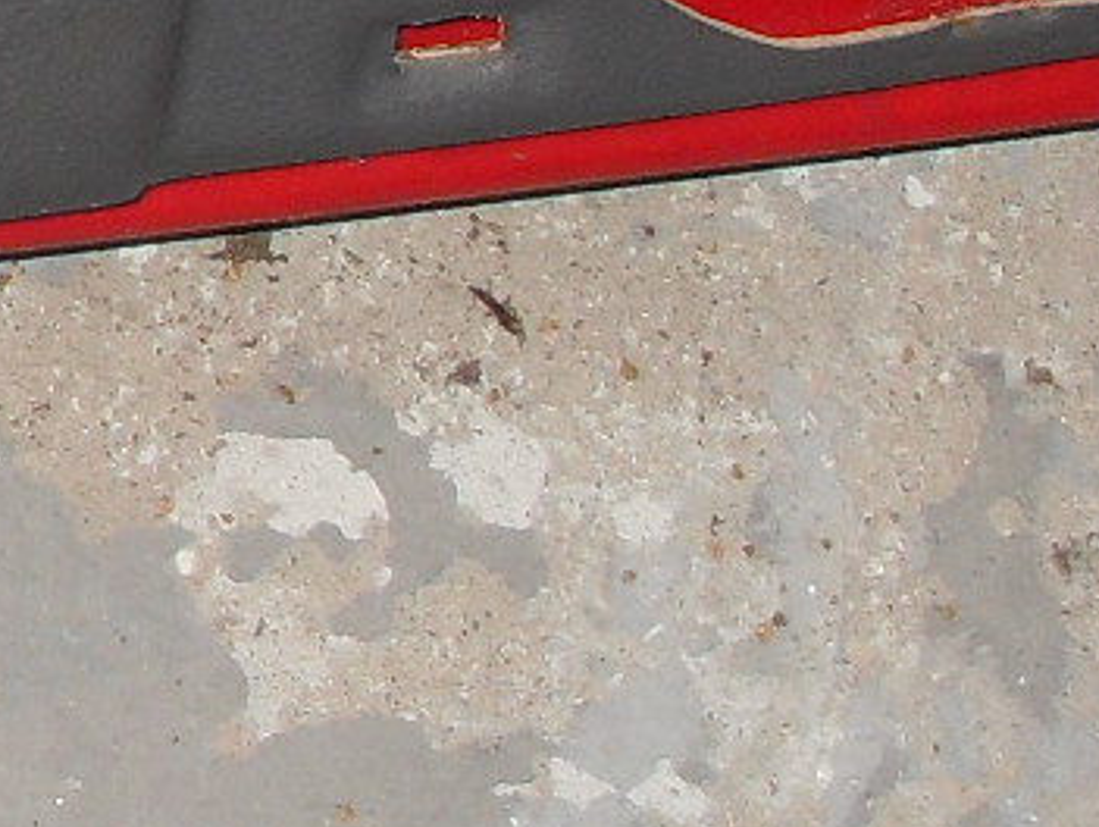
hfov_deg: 8.9
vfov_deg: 7.0
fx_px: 6483
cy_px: -1009
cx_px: -1368
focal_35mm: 204
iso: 100
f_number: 2.8
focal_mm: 6.3
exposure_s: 1/45
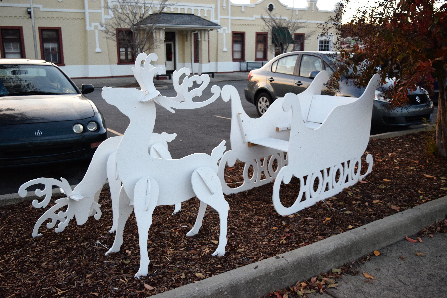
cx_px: 224
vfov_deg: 40.0
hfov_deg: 57.2
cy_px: 149
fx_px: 410
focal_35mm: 33
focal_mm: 22
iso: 1600
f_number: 3.8
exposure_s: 1/500
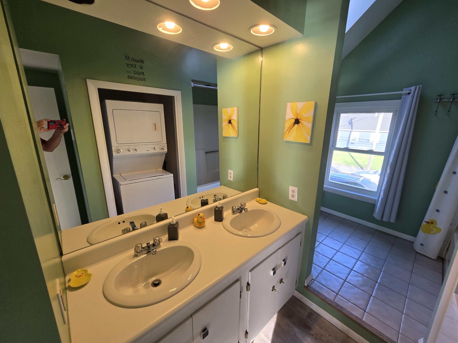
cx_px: 229
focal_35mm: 13
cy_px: 172
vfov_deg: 89.9
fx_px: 172
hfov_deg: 106.2
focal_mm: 2.2
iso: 100
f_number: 2.2
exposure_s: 1/60
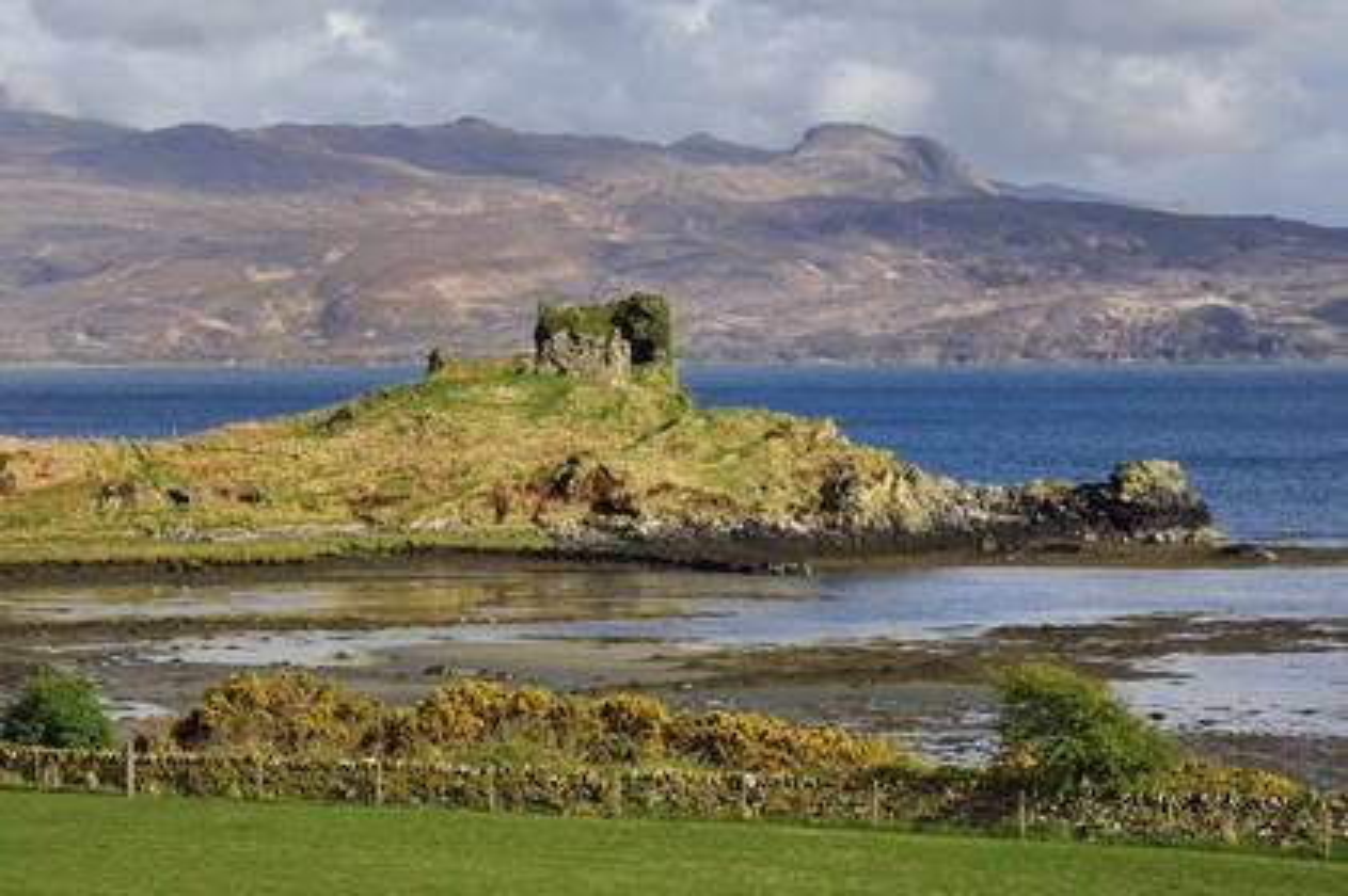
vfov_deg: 10.1
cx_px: 674
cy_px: 448
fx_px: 5051
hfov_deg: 15.2
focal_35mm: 135
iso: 200
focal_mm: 135
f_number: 11
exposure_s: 1/250
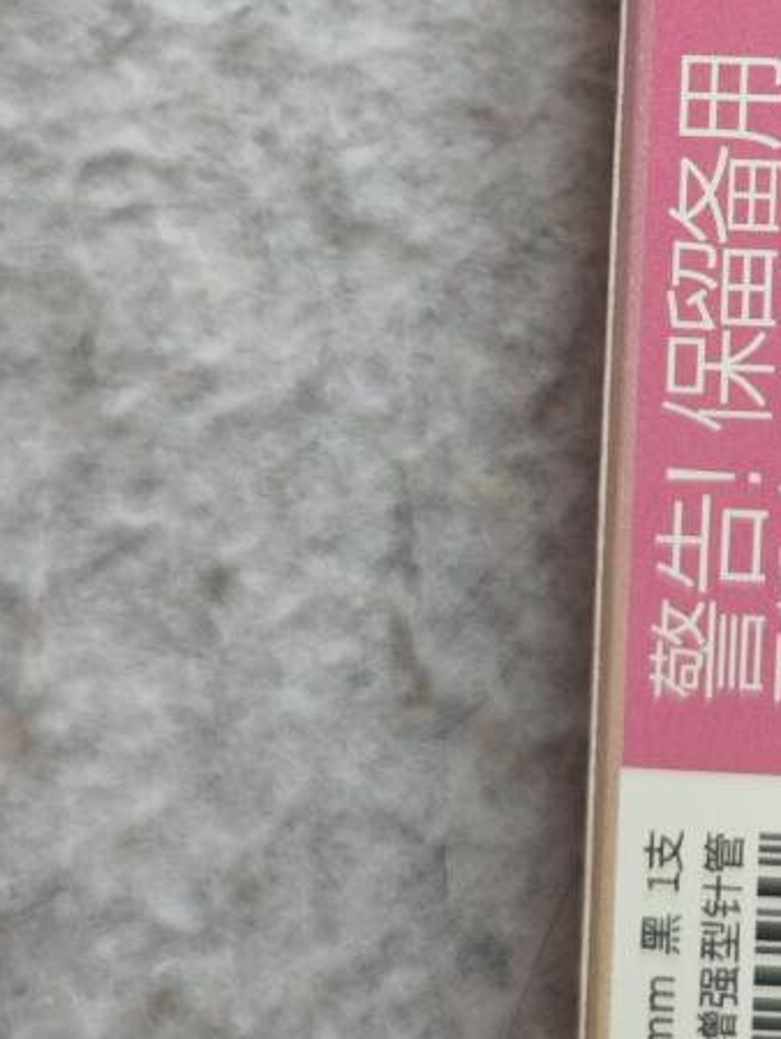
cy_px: -125
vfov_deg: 20.3
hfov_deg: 15.5
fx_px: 2765
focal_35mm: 92
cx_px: 908
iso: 125
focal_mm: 6.55
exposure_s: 1/100
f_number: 1.6
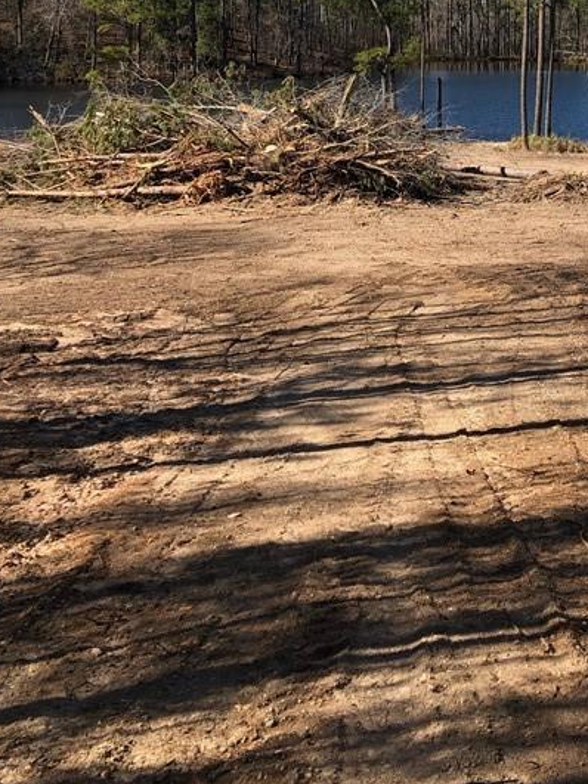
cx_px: 499
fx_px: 1224
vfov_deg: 33.4
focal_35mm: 54
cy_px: 53
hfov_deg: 26.3
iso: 20
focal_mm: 3.99
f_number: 1.8
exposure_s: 1/1333
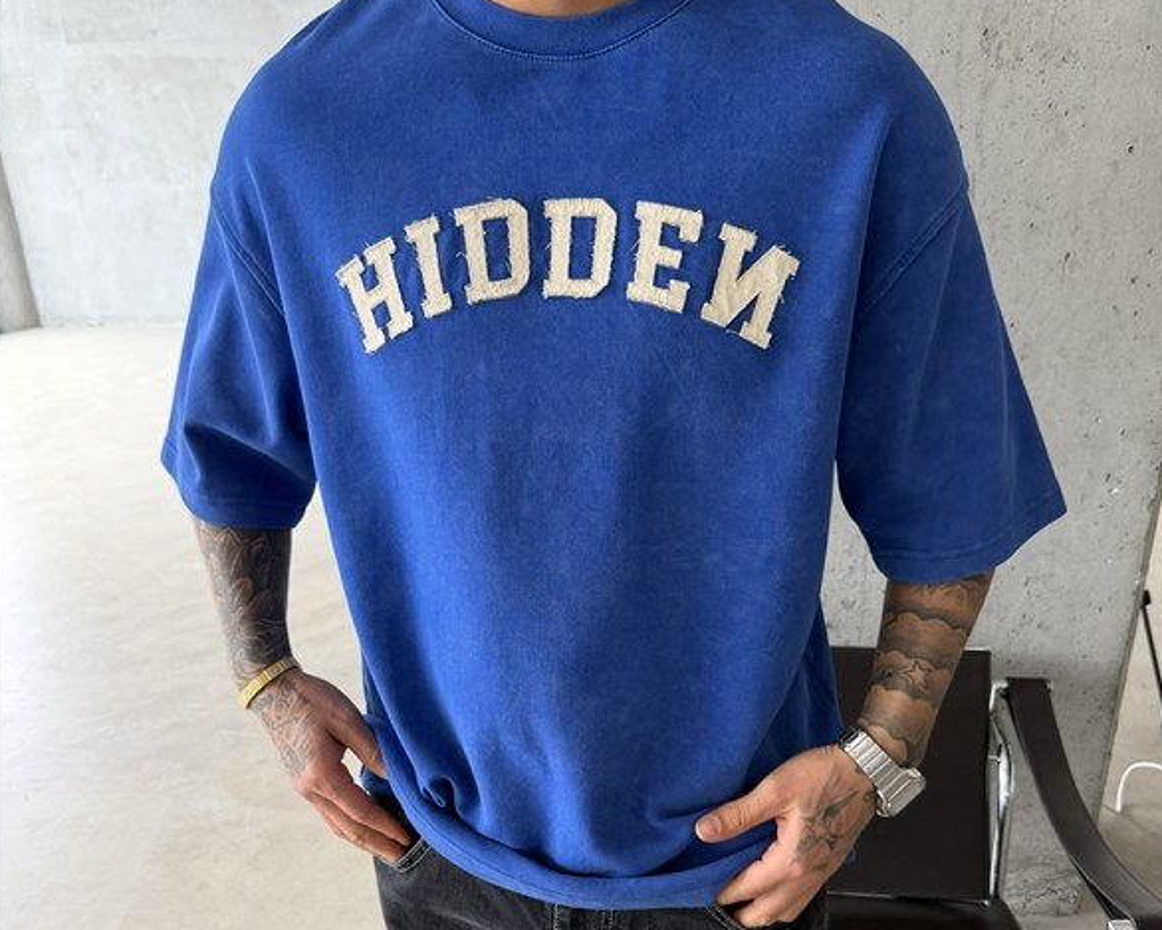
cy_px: 631
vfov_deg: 45.0
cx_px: 585
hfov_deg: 55.7
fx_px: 1101
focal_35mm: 32
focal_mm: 6.76
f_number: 1.78
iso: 160
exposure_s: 1/121
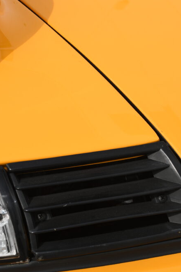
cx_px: 88
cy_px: 143
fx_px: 566
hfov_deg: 18.2
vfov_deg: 27.0
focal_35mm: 75
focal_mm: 29
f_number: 9
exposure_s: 1/200
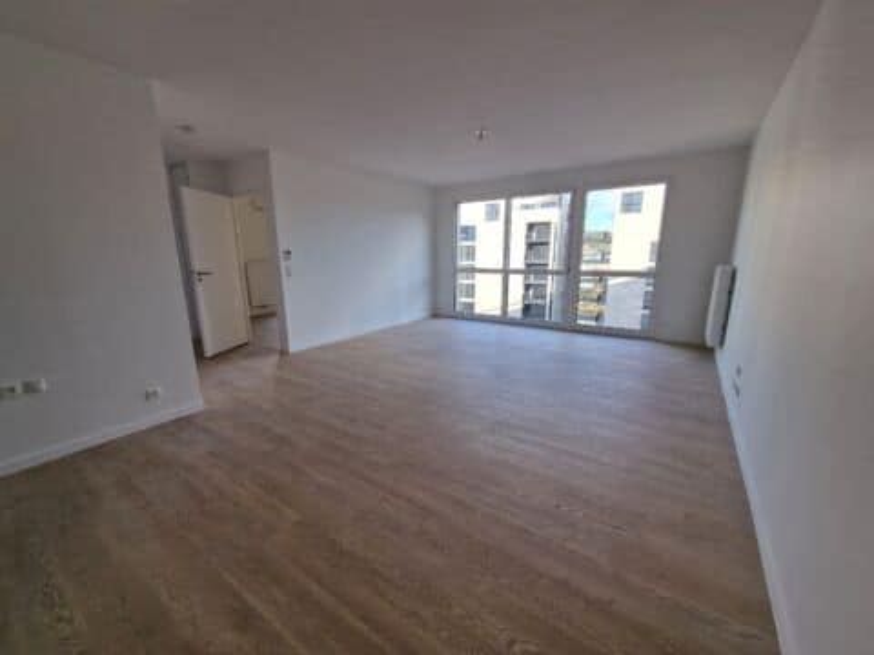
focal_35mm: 13
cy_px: 328
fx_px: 328
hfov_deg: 106.2
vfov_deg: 89.9
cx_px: 437
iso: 50
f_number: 2.2
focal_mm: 2.2
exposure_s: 1/175
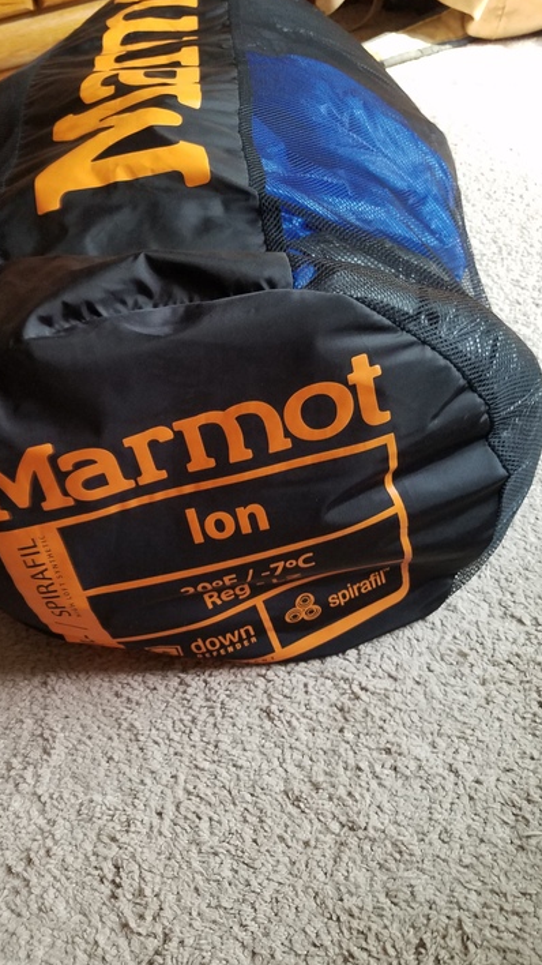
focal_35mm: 30
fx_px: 767
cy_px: 491
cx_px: 193
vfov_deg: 64.3
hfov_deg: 38.6
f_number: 1.7
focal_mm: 4.2
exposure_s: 1/24
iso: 200
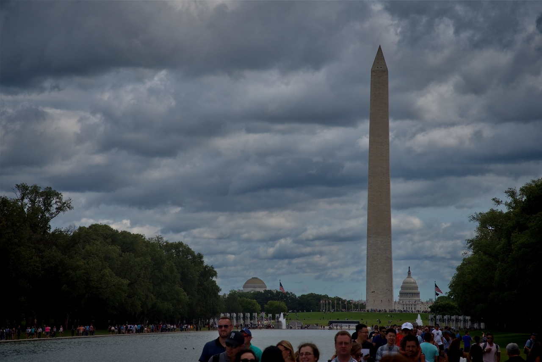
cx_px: 271
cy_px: 181
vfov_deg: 11.4
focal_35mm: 120
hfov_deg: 17.1
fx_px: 1807
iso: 100
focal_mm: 120
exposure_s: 1/400
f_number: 10
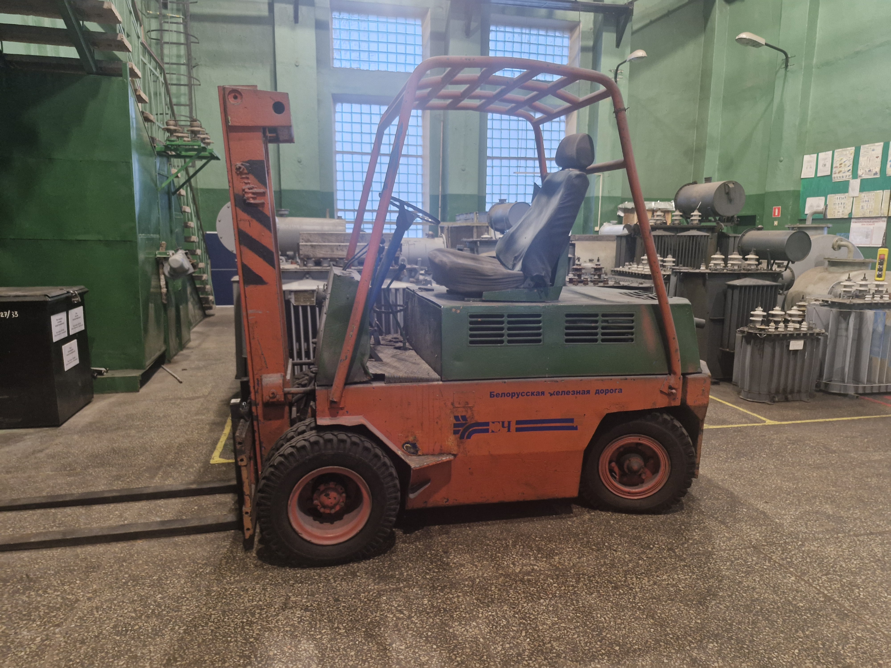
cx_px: 446
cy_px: 334
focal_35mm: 23
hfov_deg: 73.9
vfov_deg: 58.9
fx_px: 592
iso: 500
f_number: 1.8
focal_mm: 5.54
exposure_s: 1/25
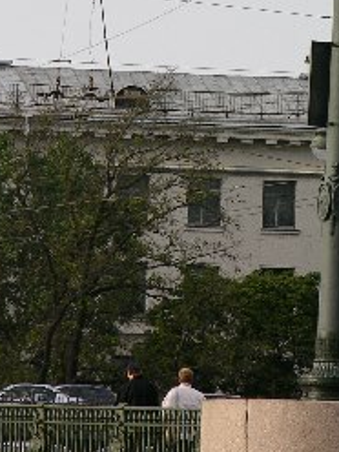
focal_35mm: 662
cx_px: 257
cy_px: 127
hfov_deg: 2.2
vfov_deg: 3.0
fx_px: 8644
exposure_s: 1/128
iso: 50
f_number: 5.3
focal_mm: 71.2
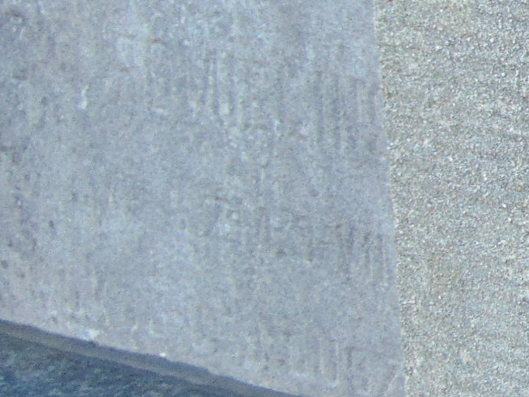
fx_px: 1452
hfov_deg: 16.8
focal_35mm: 95
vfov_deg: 15.5
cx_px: 970
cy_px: 283
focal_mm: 4.5
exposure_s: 1/80
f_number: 3
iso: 100
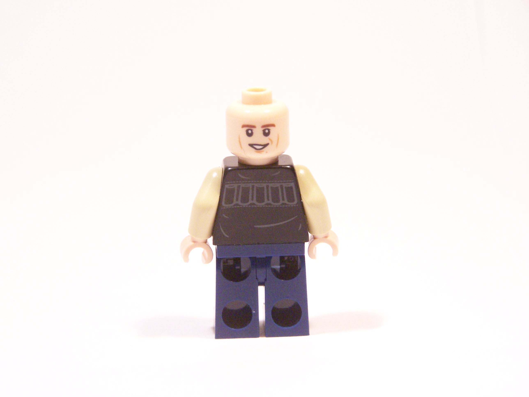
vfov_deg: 12.7
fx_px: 1788
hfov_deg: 16.8
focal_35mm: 117
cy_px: 198
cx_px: 264
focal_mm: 19.4
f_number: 3.2
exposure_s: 1/45
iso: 400
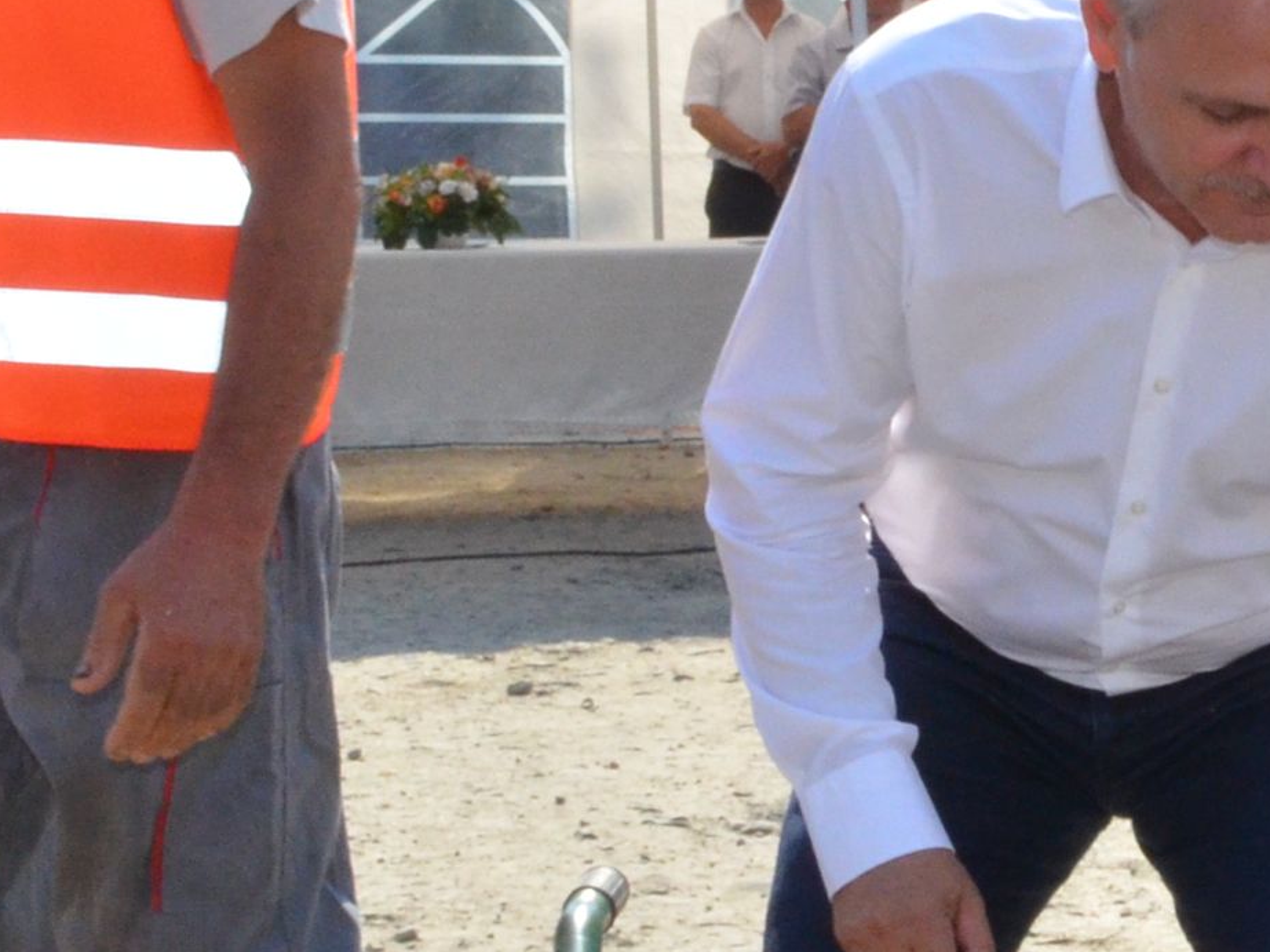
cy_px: 1098
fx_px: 4658
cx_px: 1804
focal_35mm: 127
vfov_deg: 11.5
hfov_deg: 14.6
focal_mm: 22
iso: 1600
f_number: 25
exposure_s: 1/250
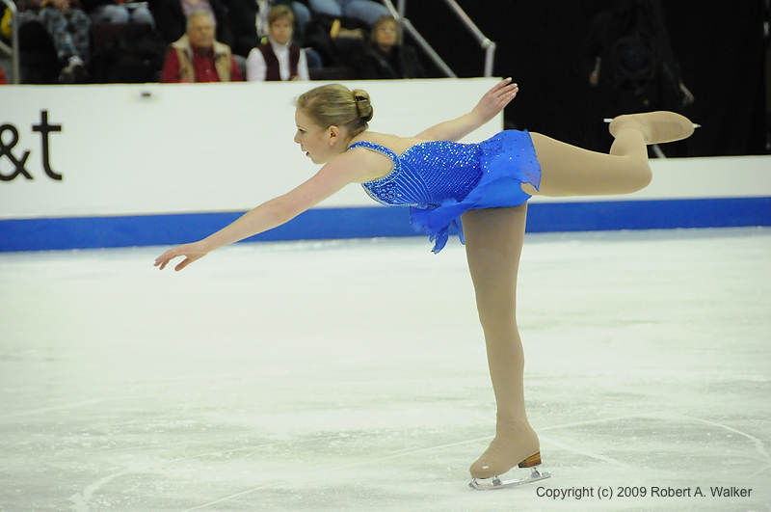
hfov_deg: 9.2
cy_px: 256
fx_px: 4812
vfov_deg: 6.1
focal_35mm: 225
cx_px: 386
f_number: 5.6
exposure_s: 1/800
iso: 3200
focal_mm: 150
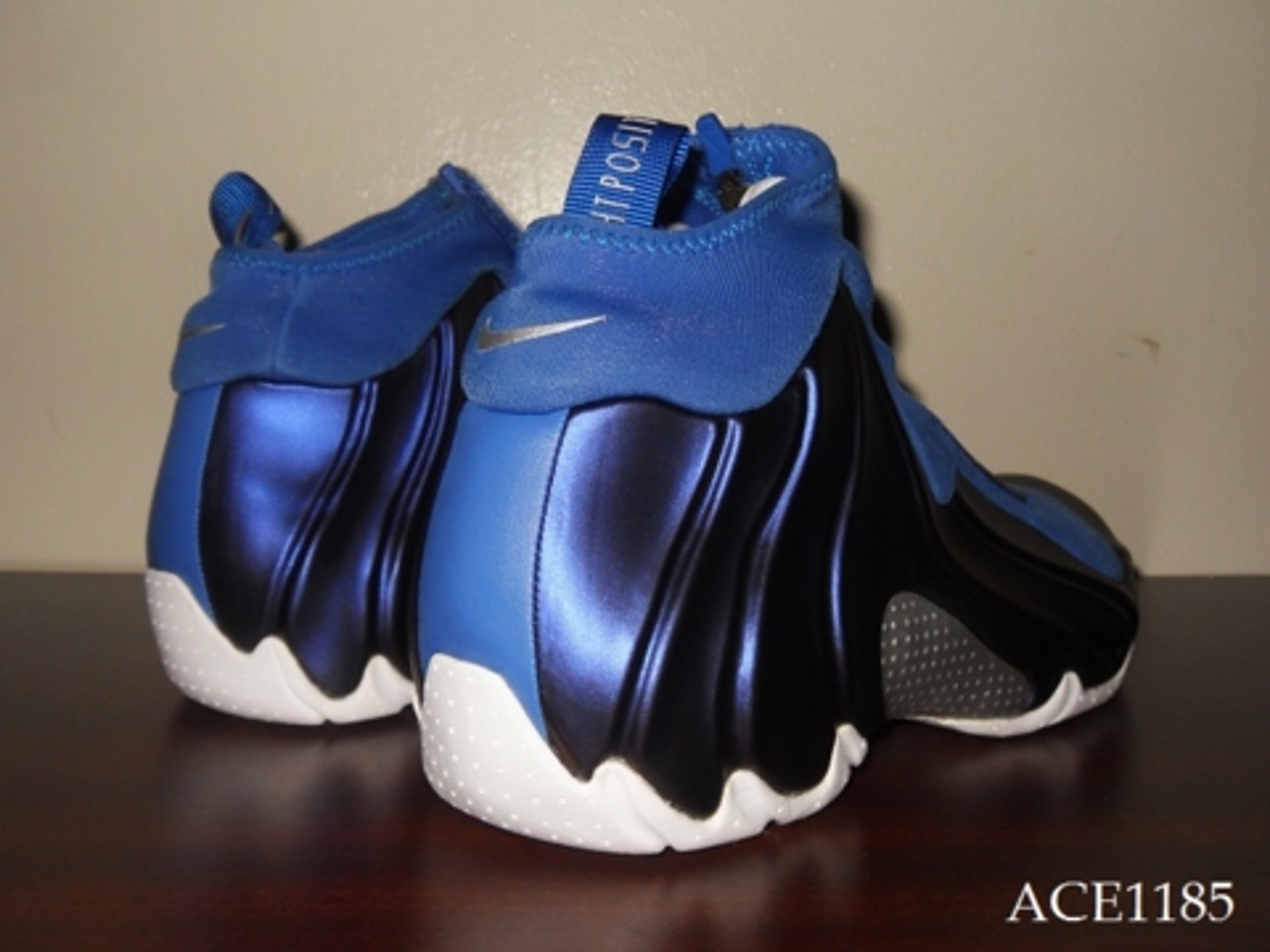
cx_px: 635
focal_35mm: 35
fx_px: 1284
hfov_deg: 52.6
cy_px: 476
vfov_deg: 40.7
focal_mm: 6.3
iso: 100
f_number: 8.2
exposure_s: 1/45
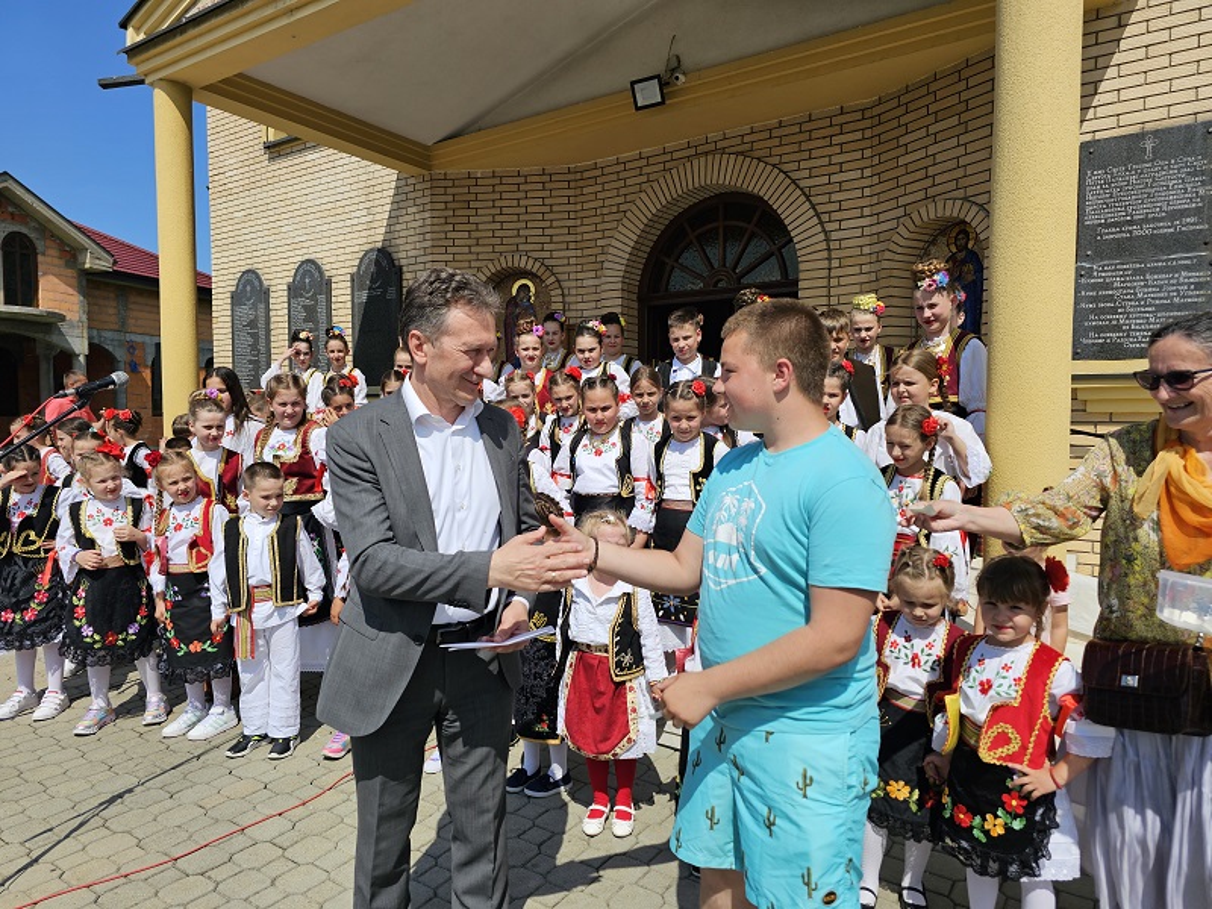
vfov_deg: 58.9
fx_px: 805
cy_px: 454
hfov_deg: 73.9
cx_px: 606
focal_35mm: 23
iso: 12
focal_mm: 6.3
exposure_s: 1/1567
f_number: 1.7
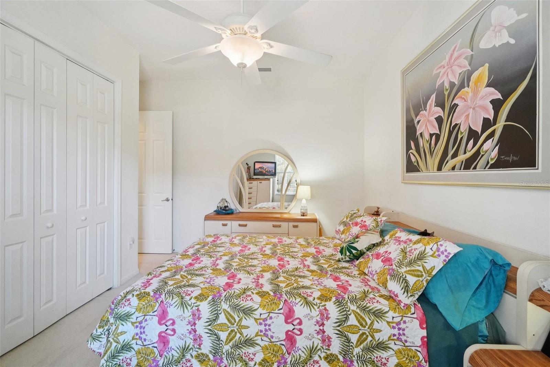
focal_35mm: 15
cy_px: 184
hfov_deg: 100.4
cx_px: 275
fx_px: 229
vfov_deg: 77.3
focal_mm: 10
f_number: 8
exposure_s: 1/30
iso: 1000
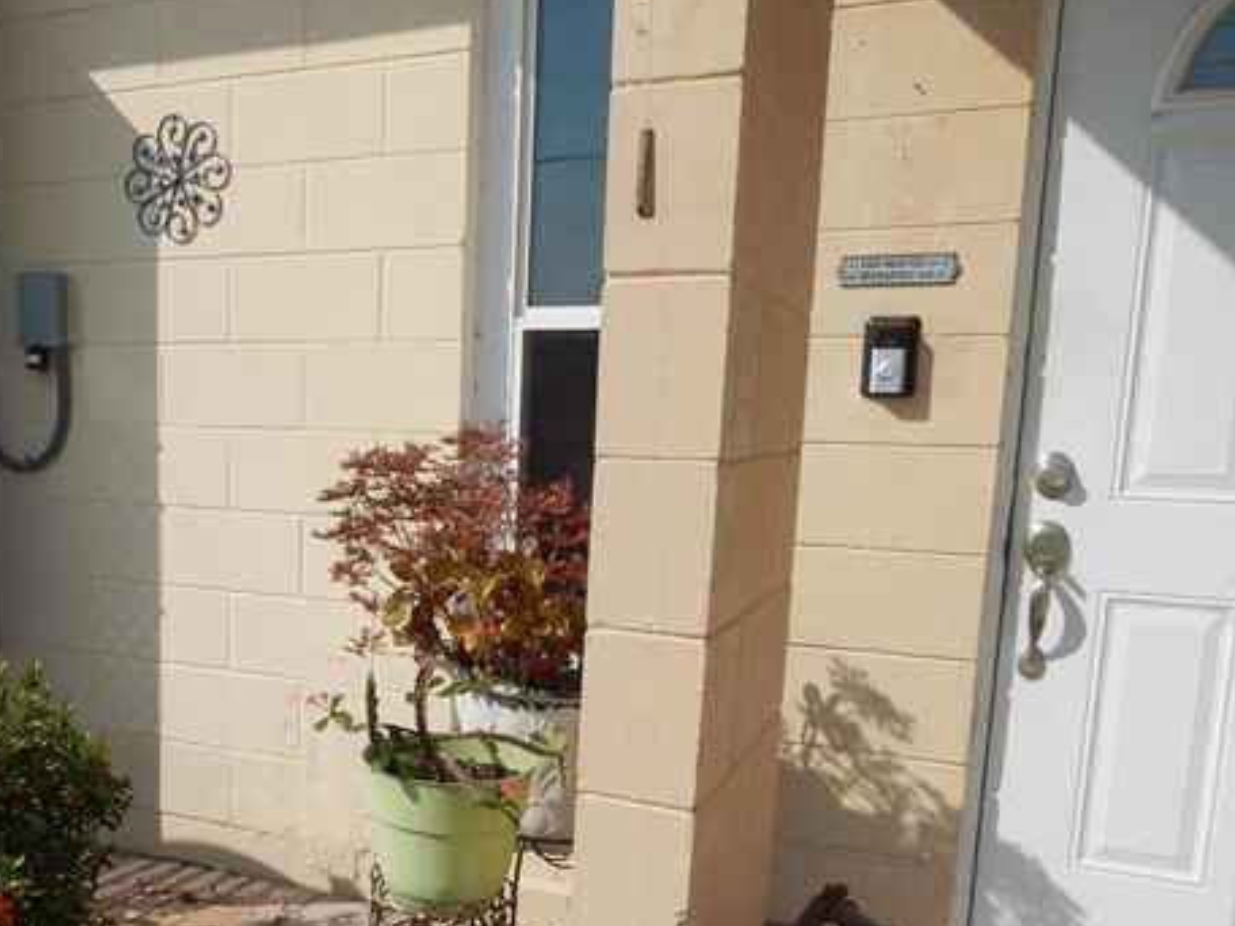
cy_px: 615
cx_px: 372
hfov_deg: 52.5
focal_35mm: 34
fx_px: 1213
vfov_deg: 41.3
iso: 125
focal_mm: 4
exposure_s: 1/800
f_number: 6
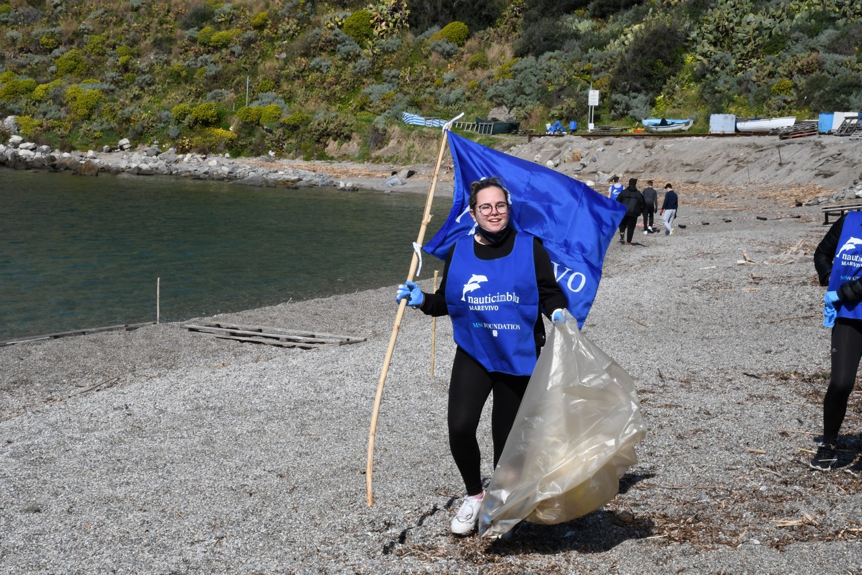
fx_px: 1867
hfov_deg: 26.0
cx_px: 431
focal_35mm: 78
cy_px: 288
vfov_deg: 17.5
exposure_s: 1/200
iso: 400
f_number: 29
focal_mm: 52
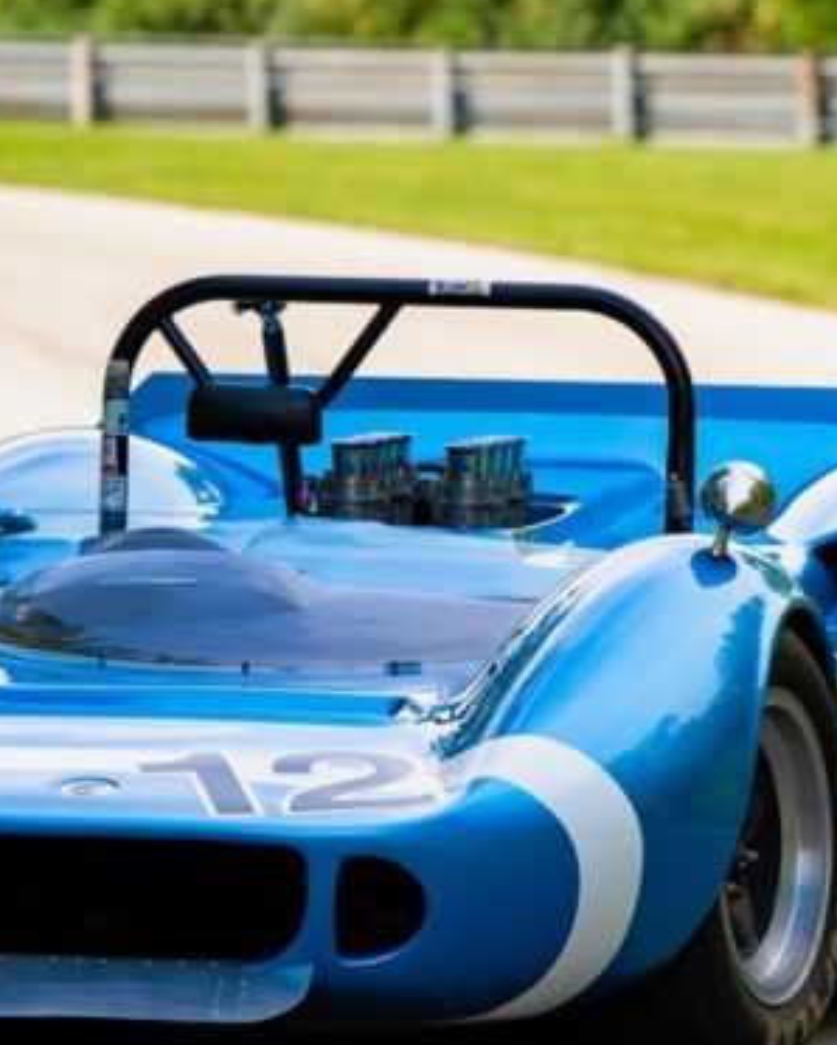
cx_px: 331
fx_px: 15965
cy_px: 584
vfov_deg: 3.7
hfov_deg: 3.0
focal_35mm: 516
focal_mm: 200
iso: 400
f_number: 5.6
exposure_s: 1/800
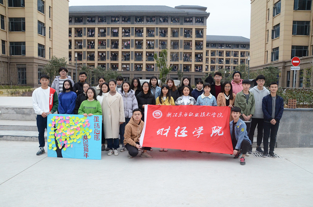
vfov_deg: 47.7
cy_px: 104
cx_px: 156
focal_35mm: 27
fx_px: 234
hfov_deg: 67.5
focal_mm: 18
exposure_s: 1/1000
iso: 2000
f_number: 8
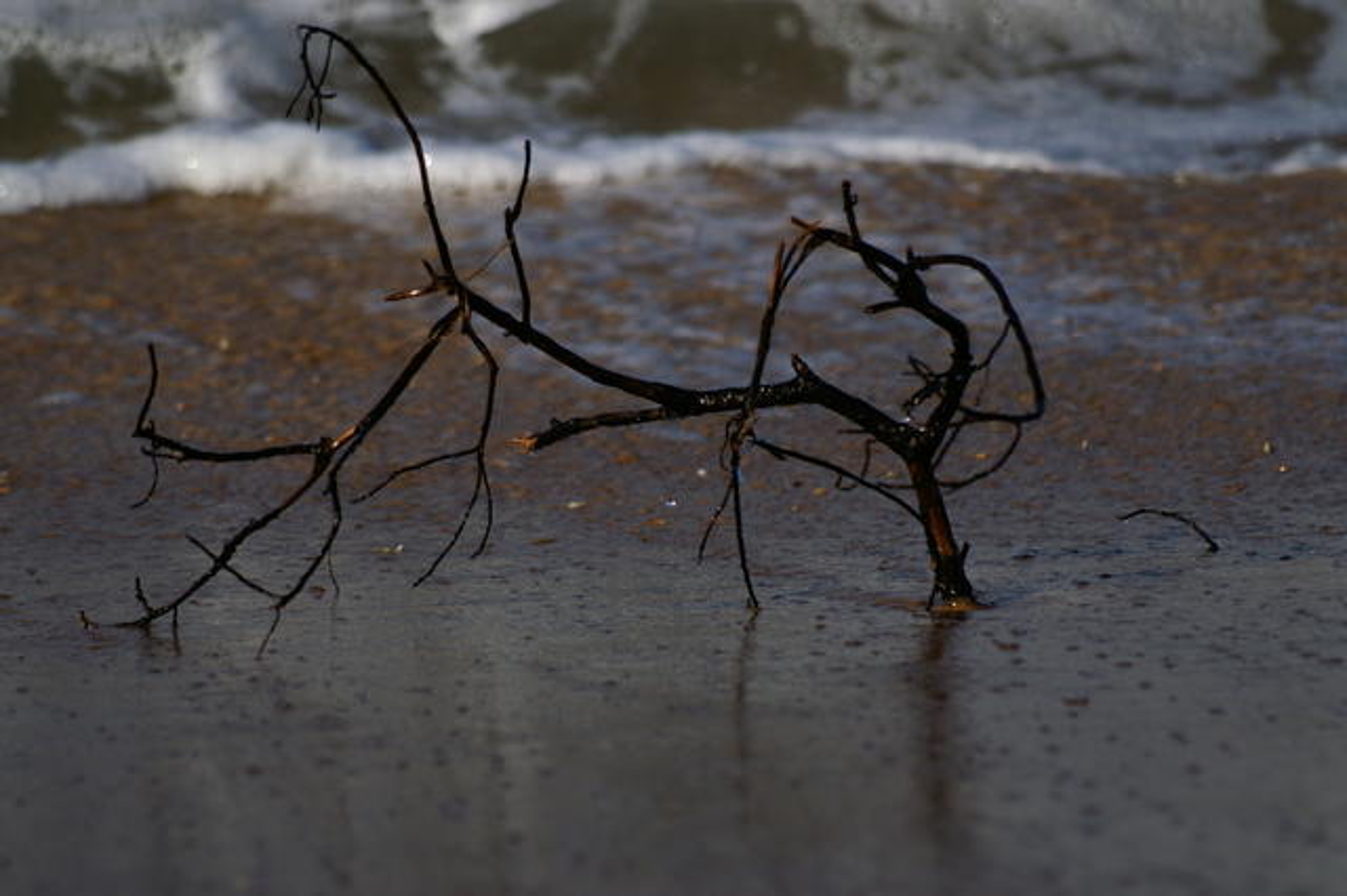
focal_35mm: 300
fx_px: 11219
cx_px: 674
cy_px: 448
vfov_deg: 4.6
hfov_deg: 6.9
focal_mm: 200
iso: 200
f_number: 5.6
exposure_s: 1/2500
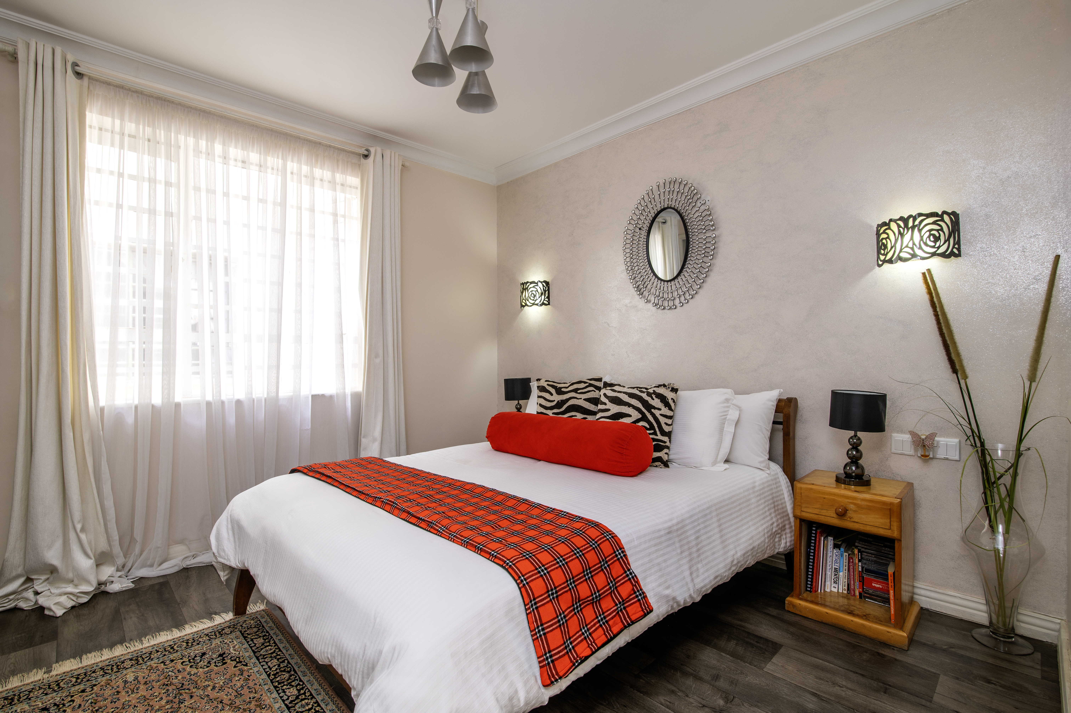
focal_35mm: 16
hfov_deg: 96.8
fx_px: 476
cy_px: 356
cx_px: 536
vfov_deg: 73.7
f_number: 8
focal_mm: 16
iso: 50
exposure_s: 1/5
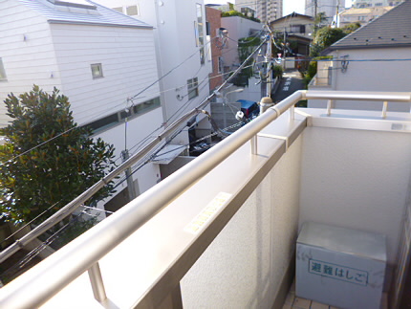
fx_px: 285
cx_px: 206
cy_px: 154
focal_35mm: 24
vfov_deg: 56.9
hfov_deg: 71.6
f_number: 2.5
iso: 100
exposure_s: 1/640
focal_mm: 4.3
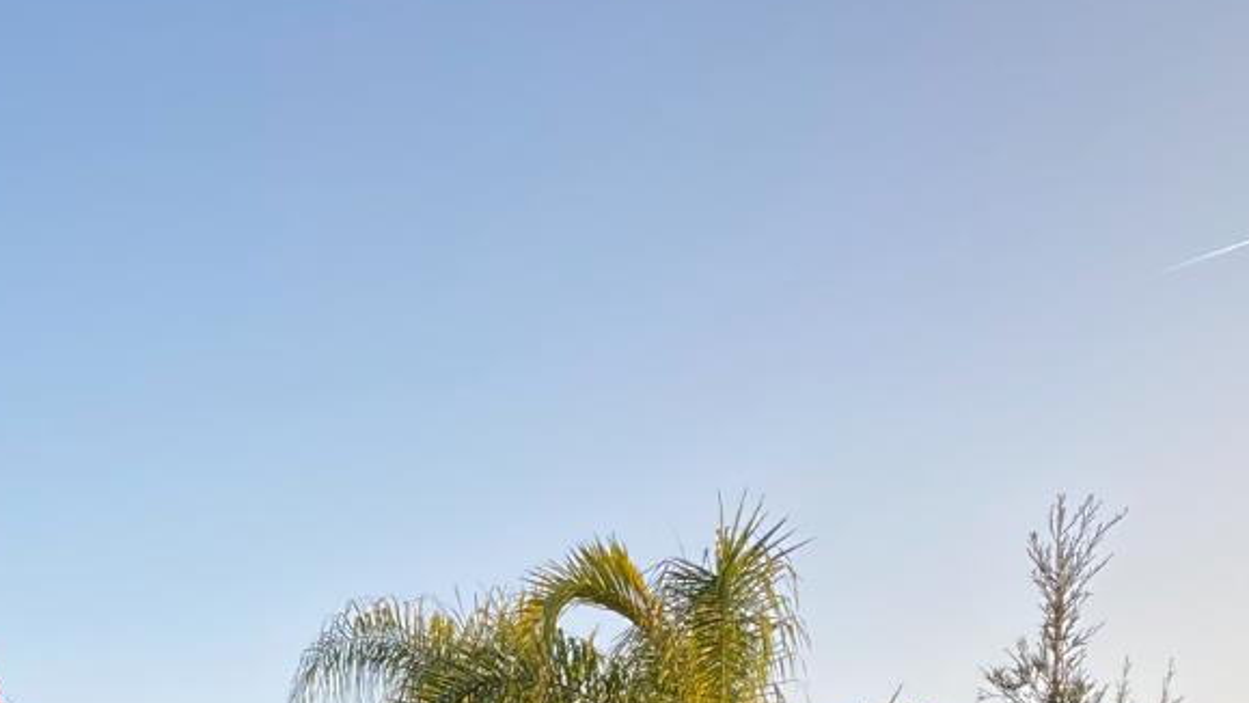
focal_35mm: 79
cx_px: -32
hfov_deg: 25.4
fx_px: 2617
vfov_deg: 14.0
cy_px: 1148
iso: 20
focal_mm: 3.99
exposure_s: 1/387
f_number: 1.8
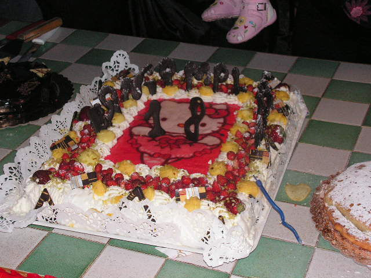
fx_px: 675
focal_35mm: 63
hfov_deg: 30.7
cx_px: 186
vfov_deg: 23.3
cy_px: 139
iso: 200
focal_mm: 10.6
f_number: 3.3
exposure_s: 1/80
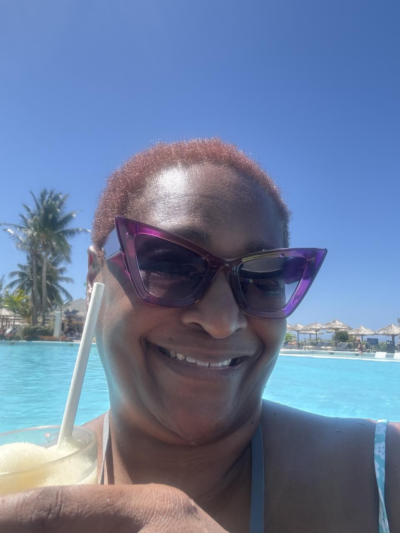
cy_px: 266
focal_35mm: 30
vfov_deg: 60.0
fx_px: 462
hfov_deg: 46.8
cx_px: 200
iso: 40
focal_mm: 2.69
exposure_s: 1/702
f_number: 1.9
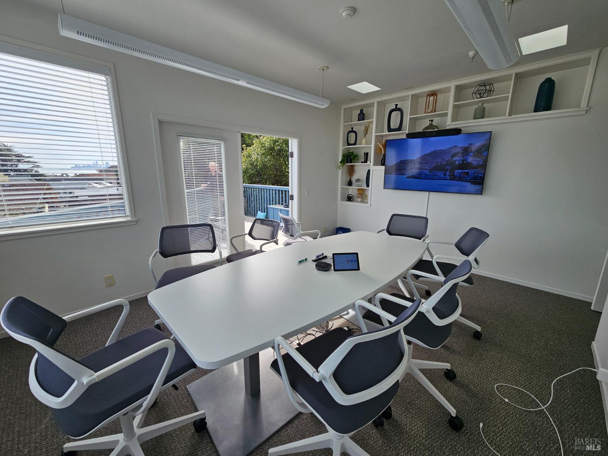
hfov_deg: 106.2
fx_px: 228
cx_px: 304
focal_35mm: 13
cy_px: 228
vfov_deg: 89.9
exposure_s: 1/624
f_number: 2.2
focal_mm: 2.2
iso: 50
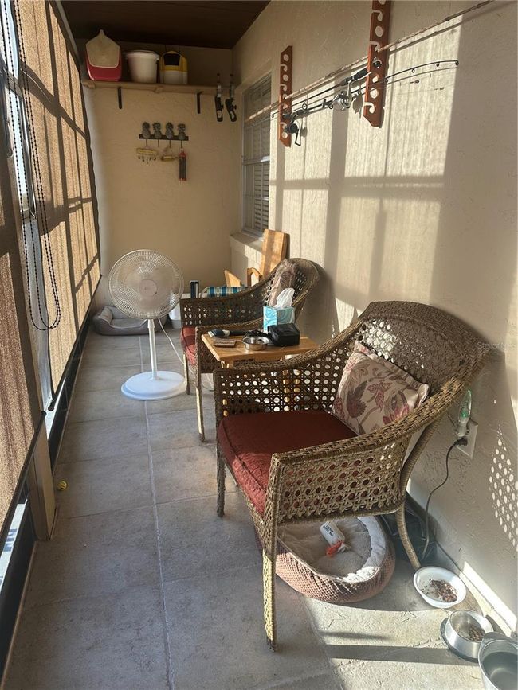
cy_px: 345
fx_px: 479
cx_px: 259
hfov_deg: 56.8
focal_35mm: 24
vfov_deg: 71.6
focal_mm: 6.86
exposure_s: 1/205
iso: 64
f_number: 1.78
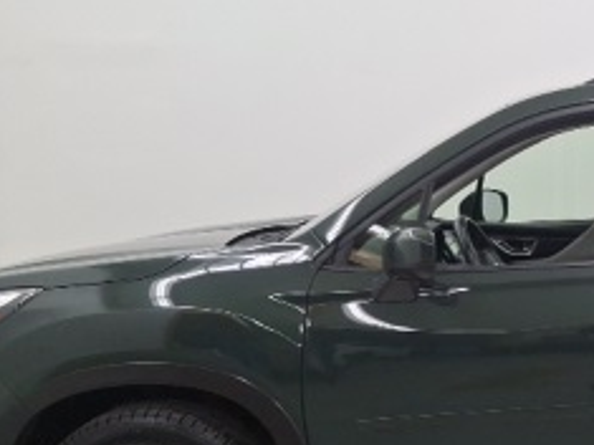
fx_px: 1166
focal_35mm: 68
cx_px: 622
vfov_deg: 21.5
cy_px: 314
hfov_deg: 26.7
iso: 151
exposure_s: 1/120
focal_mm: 4.69
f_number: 1.8
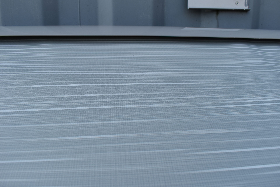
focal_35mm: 32
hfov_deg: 59.5
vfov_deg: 41.7
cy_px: 94
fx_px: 245
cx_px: 140
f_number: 8
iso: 200
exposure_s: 1/500
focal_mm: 21
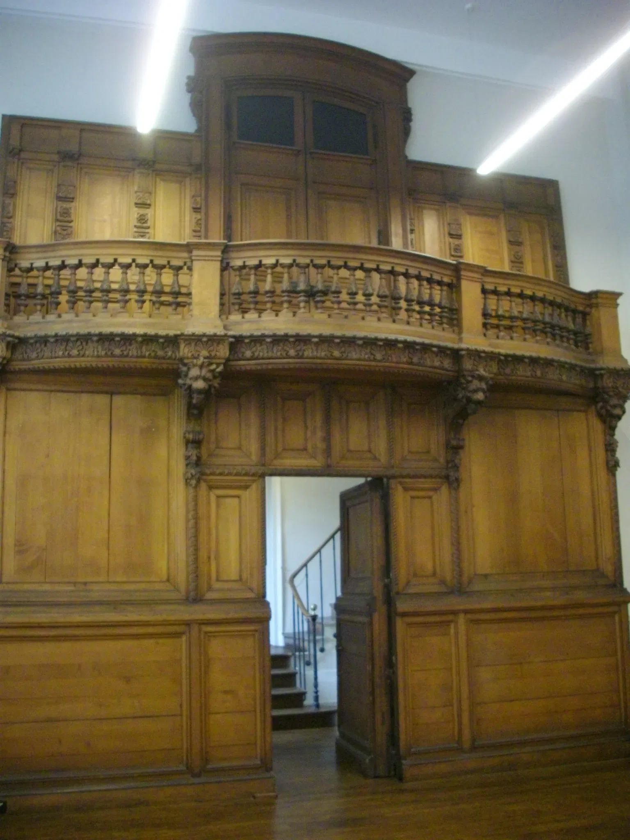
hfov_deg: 38.7
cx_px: 315
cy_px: 420
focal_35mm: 37
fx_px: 898
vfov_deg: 50.1
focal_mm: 6.2
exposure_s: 1/50
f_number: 2.8
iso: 514
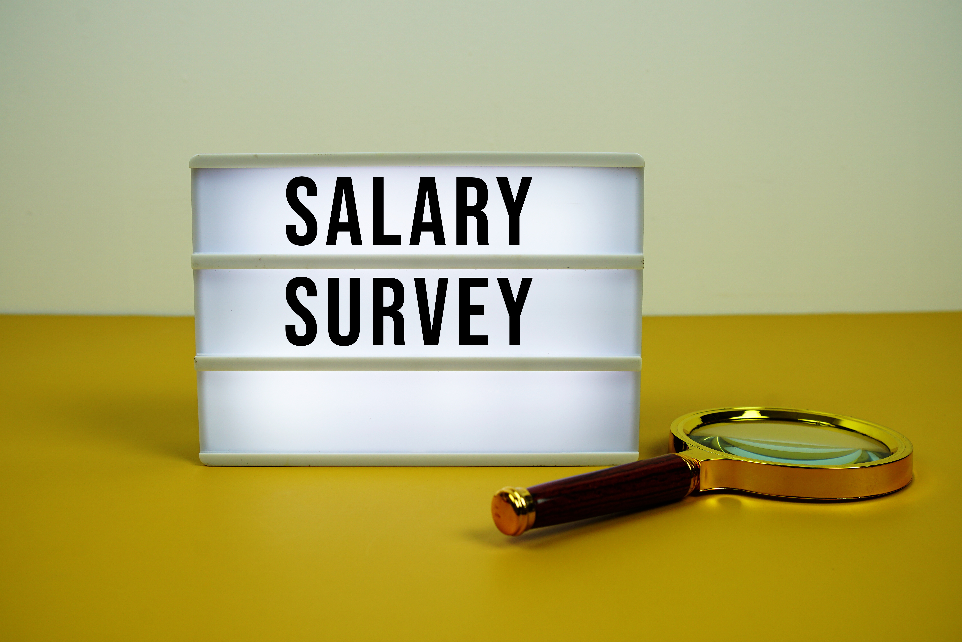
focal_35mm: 34
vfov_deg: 38.4
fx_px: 922
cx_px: 481
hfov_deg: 55.1
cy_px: 321
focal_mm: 23
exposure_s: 1/13
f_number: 6.3
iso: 100
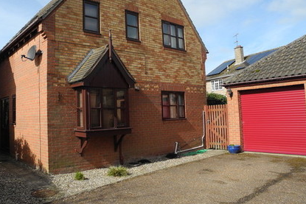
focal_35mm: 40
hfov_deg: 47.9
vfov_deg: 33.4
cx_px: 112
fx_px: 340
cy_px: 92
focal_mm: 6
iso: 100
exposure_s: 1/1037
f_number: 3.2
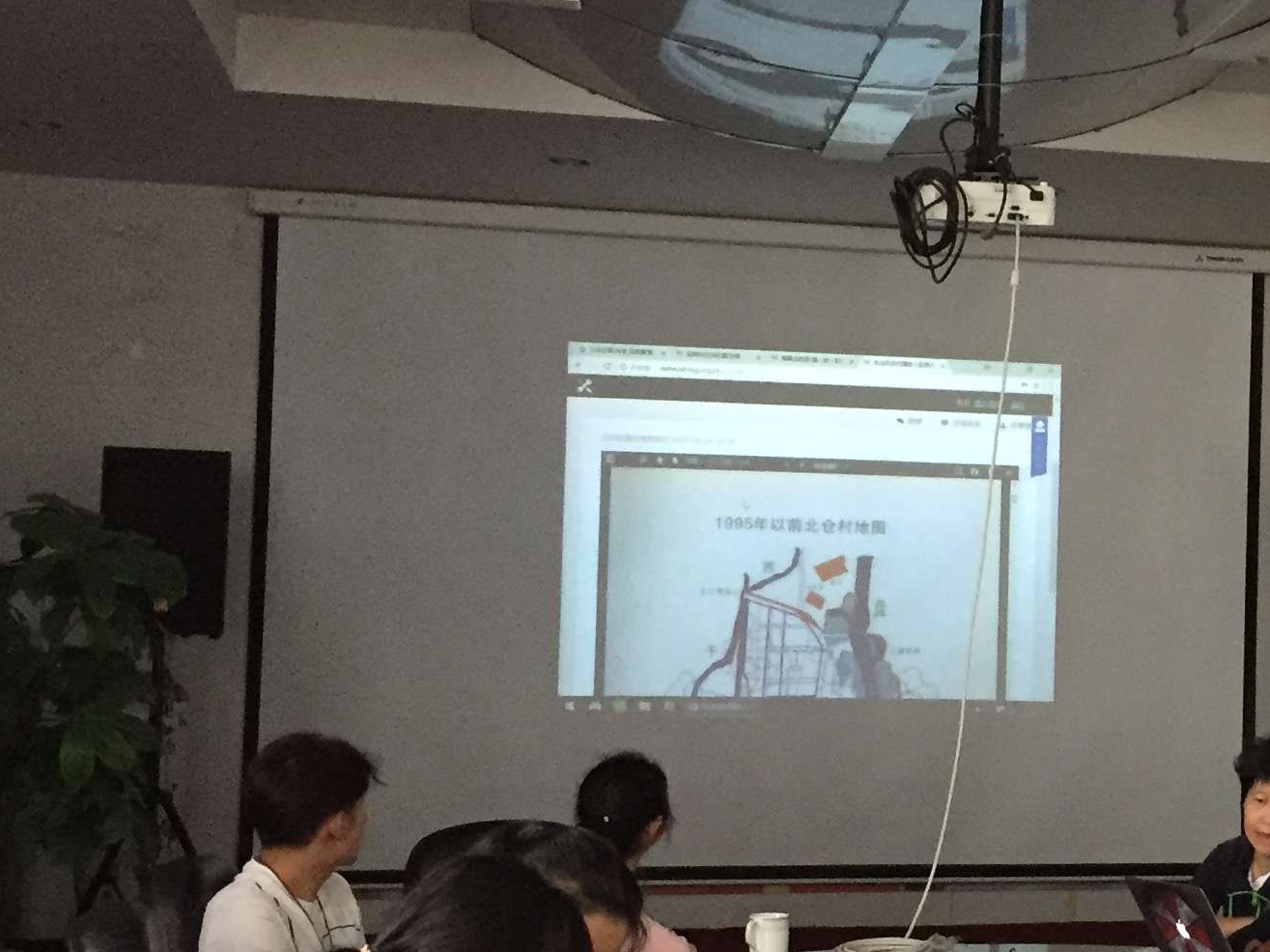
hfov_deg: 25.5
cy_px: 515
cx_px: 1319
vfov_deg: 20.4
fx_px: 2641
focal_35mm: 72
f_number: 2.2
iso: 250
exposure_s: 1/17
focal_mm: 4.15
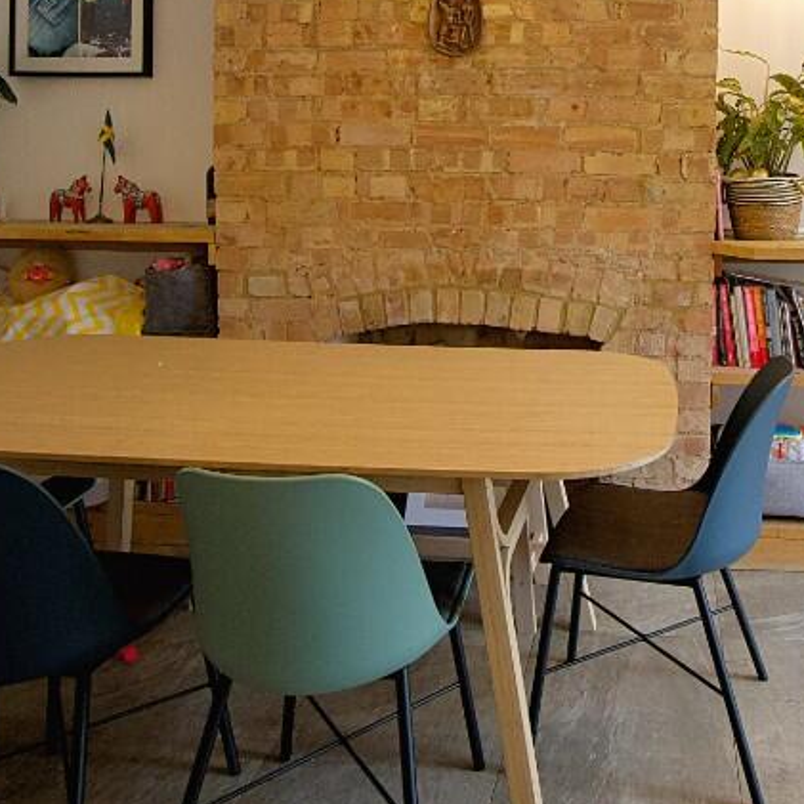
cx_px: 647
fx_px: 815
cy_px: 167
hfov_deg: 49.4
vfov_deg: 49.6
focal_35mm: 31
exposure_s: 1/160
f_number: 4
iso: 1250
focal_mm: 10
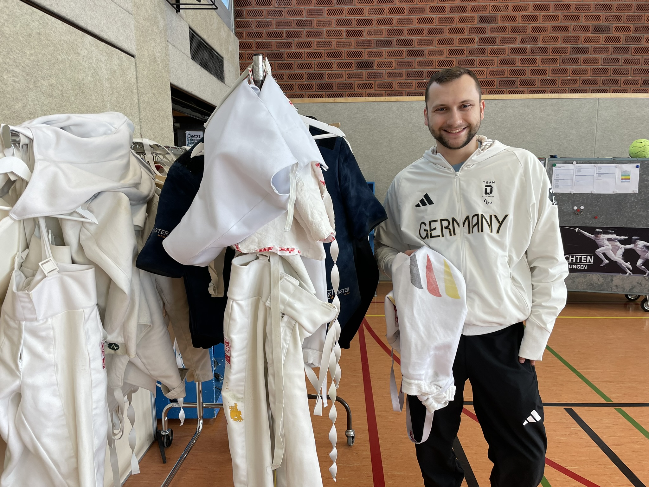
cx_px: 324
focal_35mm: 26
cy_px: 244
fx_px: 487
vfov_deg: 53.1
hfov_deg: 67.3
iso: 50
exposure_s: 1/100
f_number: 1.6
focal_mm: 4.2
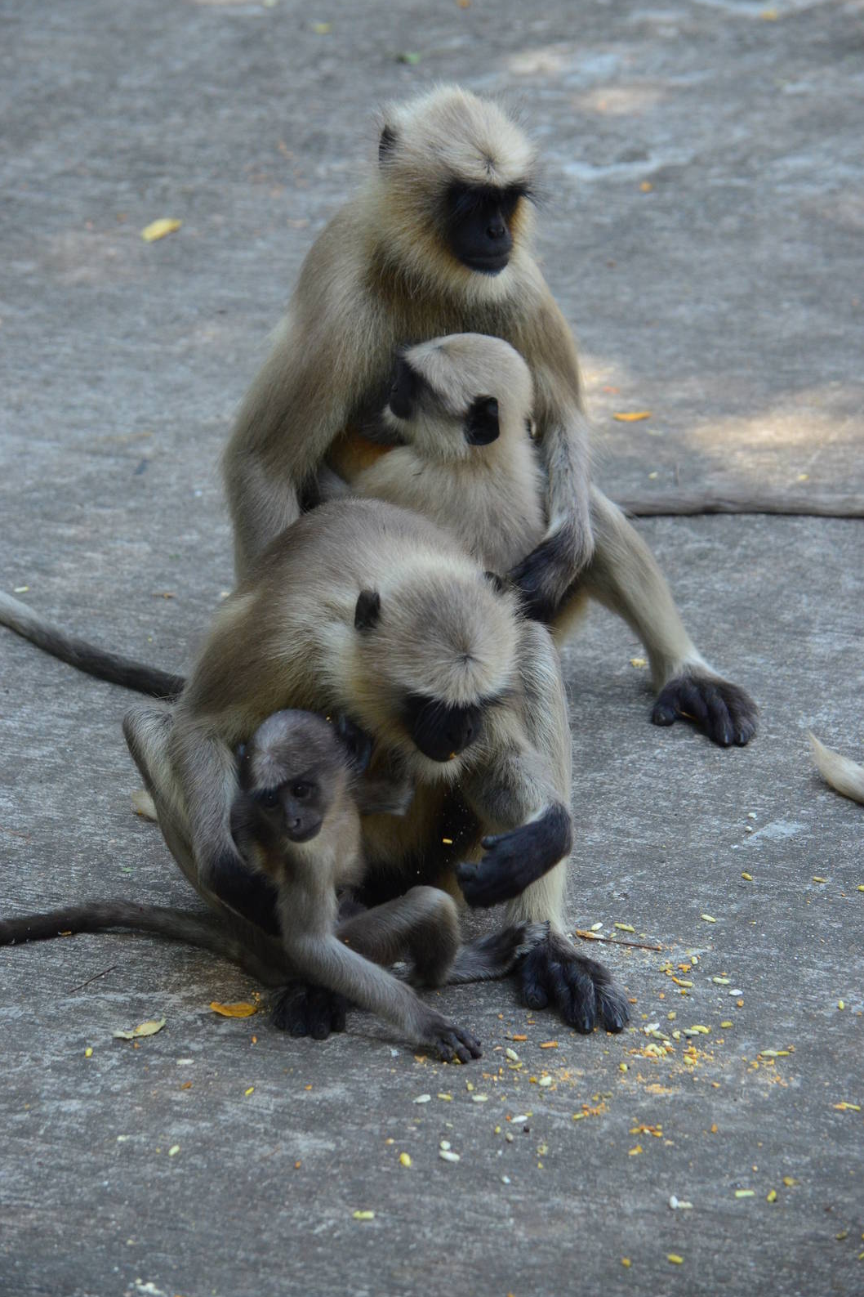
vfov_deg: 13.0
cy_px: 646
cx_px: 432
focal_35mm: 159
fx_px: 5706
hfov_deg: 8.7
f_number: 8
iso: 1250
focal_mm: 105
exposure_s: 1/1000
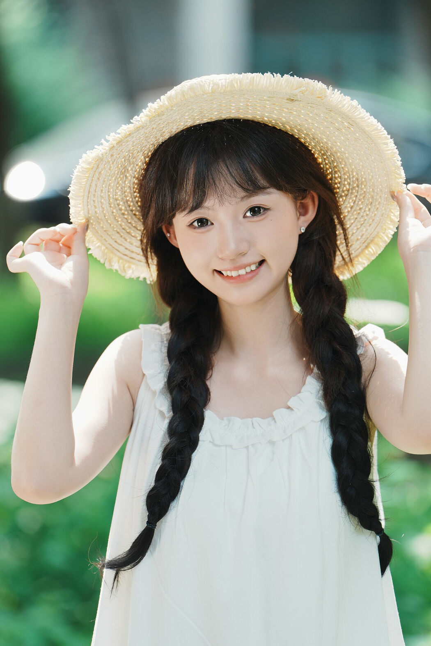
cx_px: 216
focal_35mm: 200
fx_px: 3591
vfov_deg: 10.3
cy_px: 323
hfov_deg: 6.9
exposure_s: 1/320
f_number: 4
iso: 200
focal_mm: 200
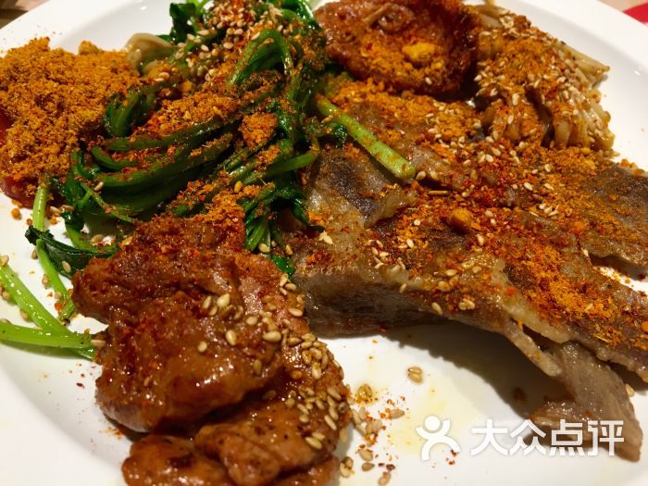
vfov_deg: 48.2
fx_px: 543
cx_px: 324
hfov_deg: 61.7
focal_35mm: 29
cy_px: 243
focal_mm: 4.15
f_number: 2.2
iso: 50
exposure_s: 1/33
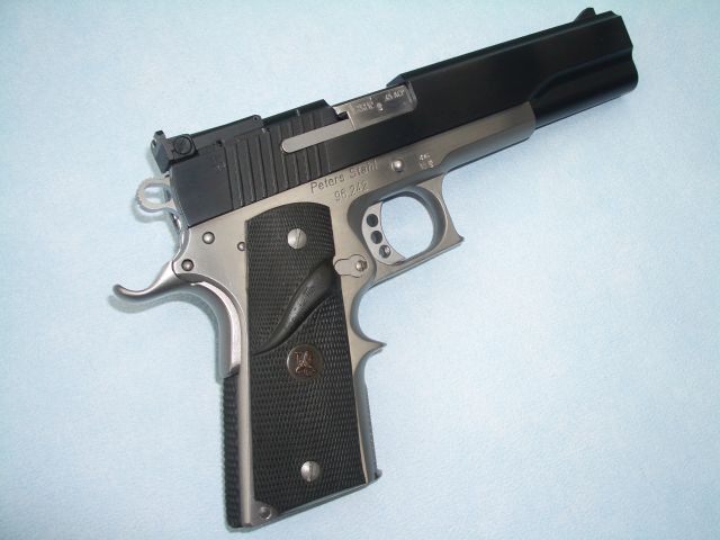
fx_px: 728
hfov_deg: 52.6
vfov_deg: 40.7
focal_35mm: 35
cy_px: 270
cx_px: 360
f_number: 4.3
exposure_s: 1/50
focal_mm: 5.8
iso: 80
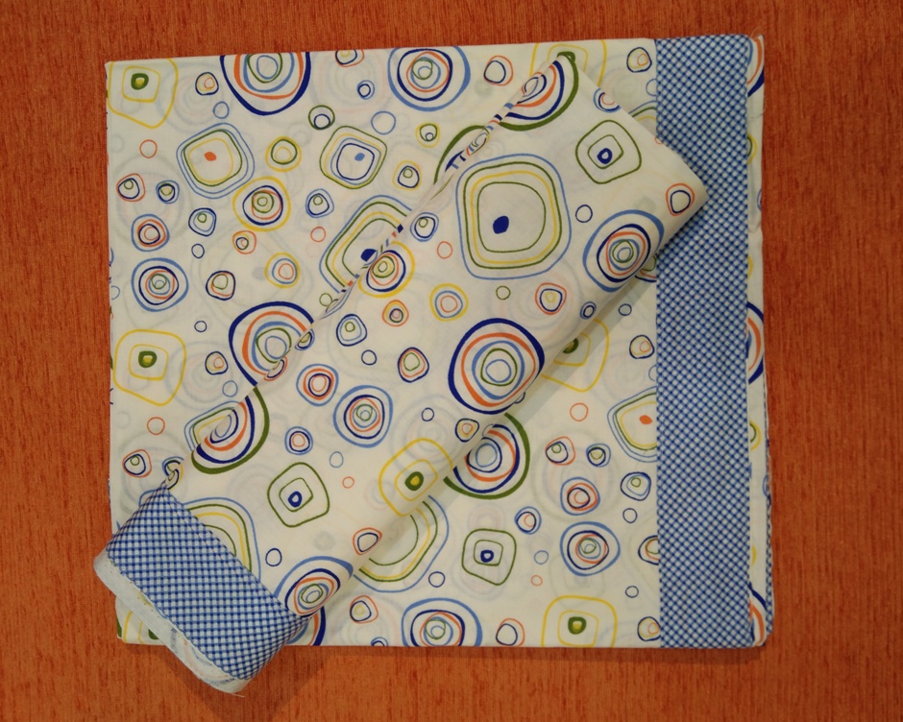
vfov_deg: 44.5
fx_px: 882
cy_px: 362
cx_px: 468
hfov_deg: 54.2
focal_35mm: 33
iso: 105
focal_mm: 3.69
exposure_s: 1/50
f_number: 2.2
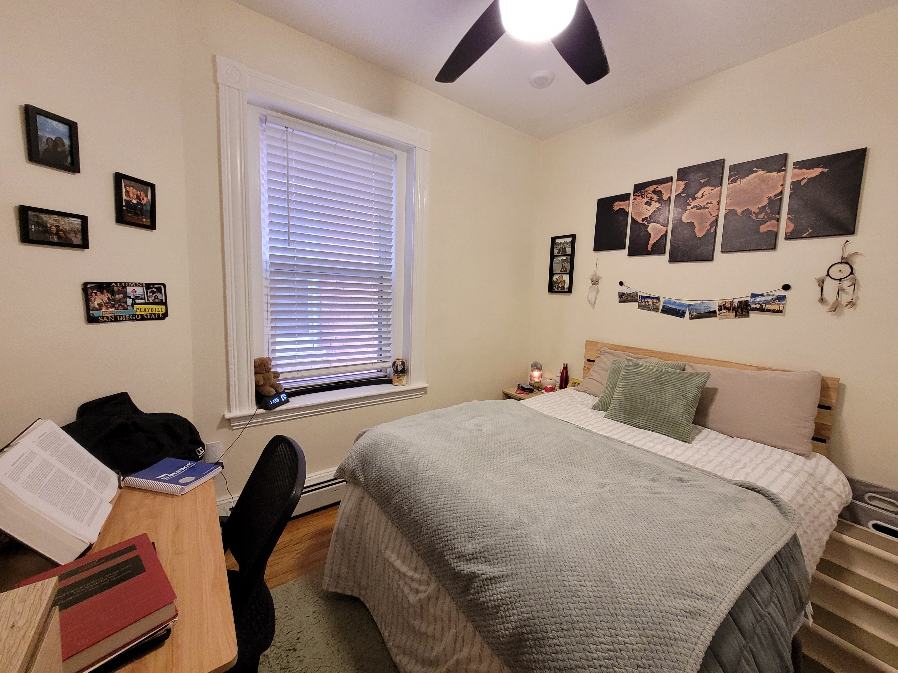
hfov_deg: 106.2
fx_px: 337
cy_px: 336
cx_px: 449
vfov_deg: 89.9
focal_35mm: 13
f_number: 2.2
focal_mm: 1.74
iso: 400
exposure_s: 1/29
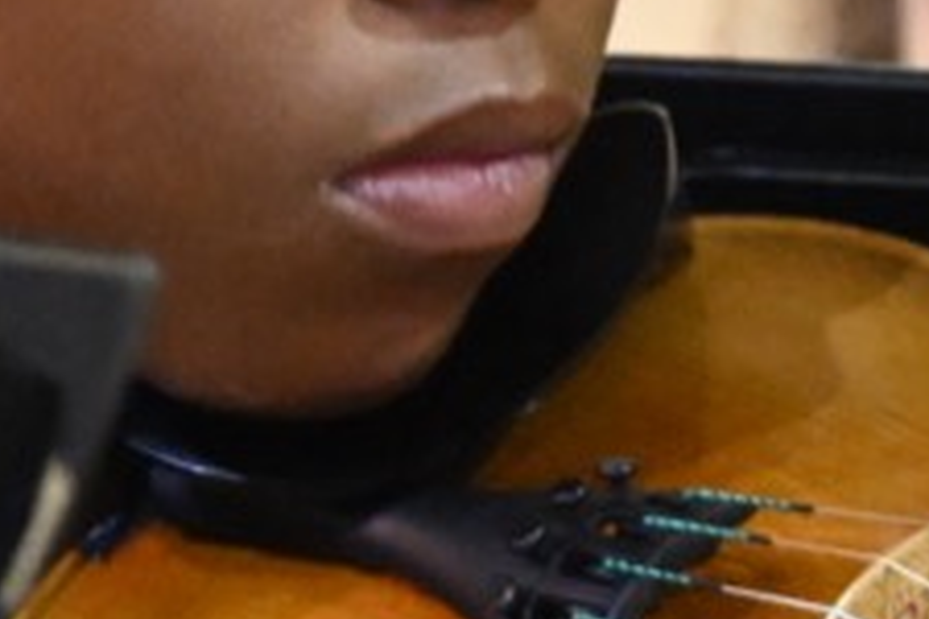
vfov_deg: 0.4
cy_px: -6
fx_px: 96454
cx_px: 165
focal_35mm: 3738
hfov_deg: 0.6
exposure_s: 1/15
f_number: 8
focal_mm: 400
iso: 8000
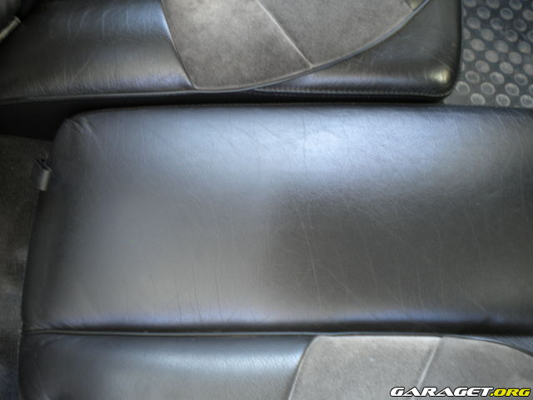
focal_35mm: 35
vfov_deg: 40.7
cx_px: 266
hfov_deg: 52.6
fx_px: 539
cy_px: 200
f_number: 3.1
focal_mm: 6.3
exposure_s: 1/10.7
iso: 80
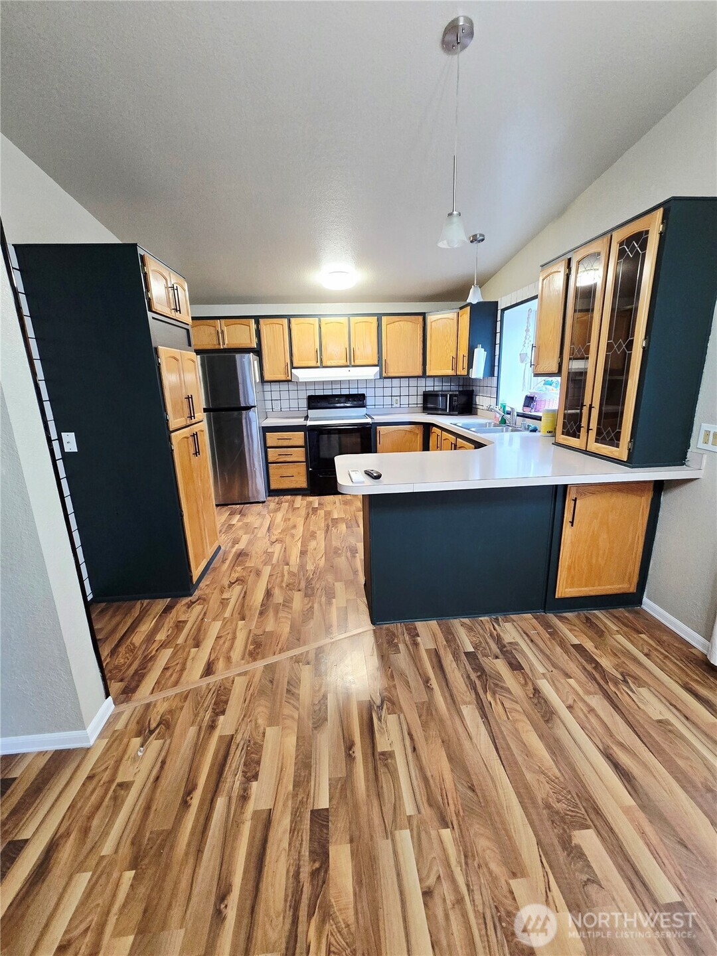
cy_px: 478
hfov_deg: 89.9
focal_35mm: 13
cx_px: 358
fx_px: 359
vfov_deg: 106.2
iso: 500
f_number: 2.2
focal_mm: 2.2
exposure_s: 1/60.2
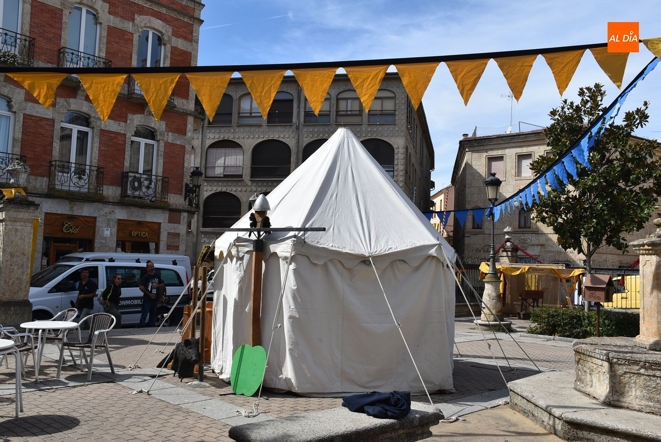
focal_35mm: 33
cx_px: 330
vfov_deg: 40.0
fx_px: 606
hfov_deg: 57.2
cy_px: 221
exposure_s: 1/320
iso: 200
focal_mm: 22
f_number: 9
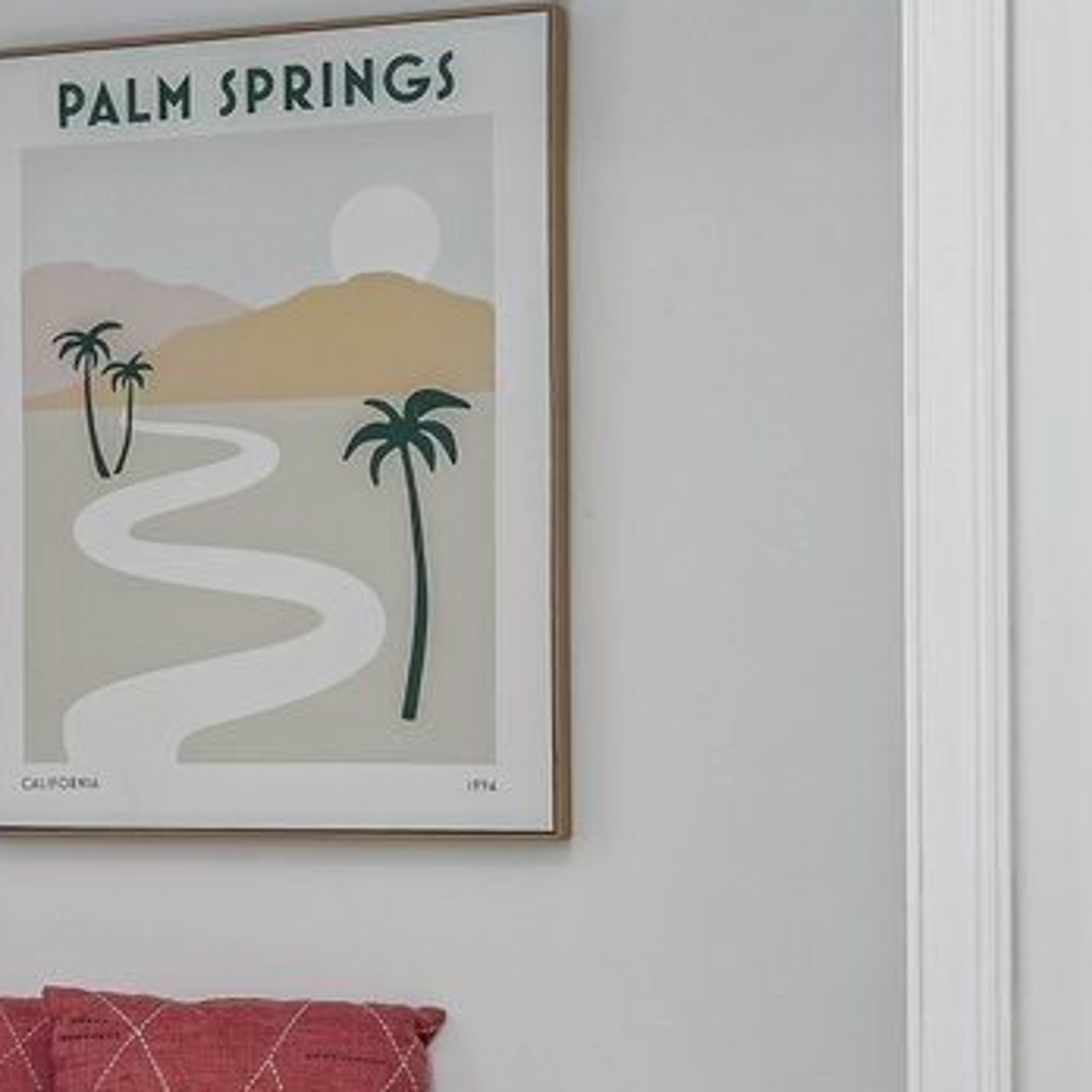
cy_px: 852
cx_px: 210
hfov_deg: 21.4
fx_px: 2855
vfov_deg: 21.4
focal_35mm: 80
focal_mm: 16
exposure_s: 1/13
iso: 125
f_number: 8
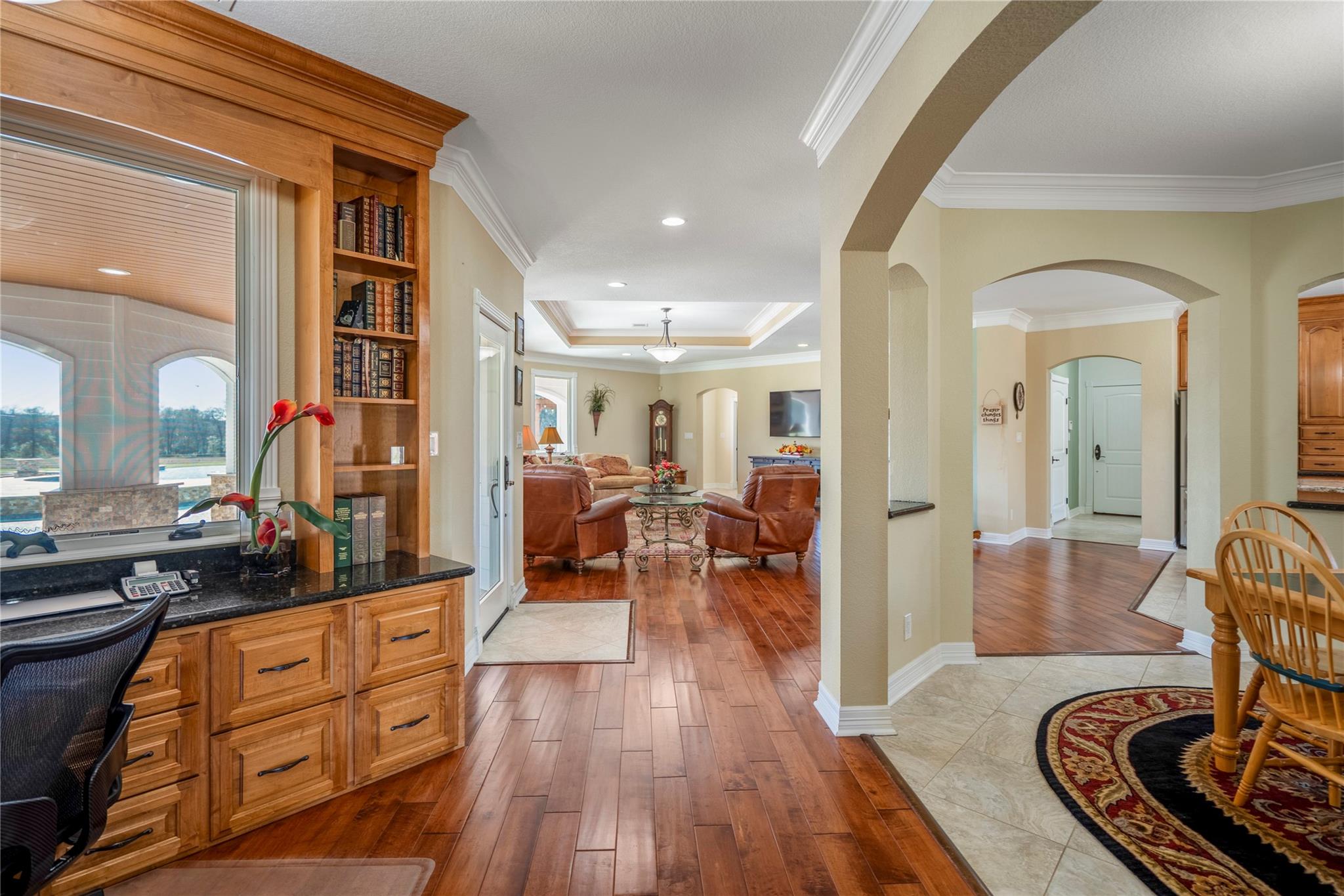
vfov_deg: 73.7
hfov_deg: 96.7
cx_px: 672
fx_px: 597
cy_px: 448
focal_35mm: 16
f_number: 4
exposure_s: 1/320
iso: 160
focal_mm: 16
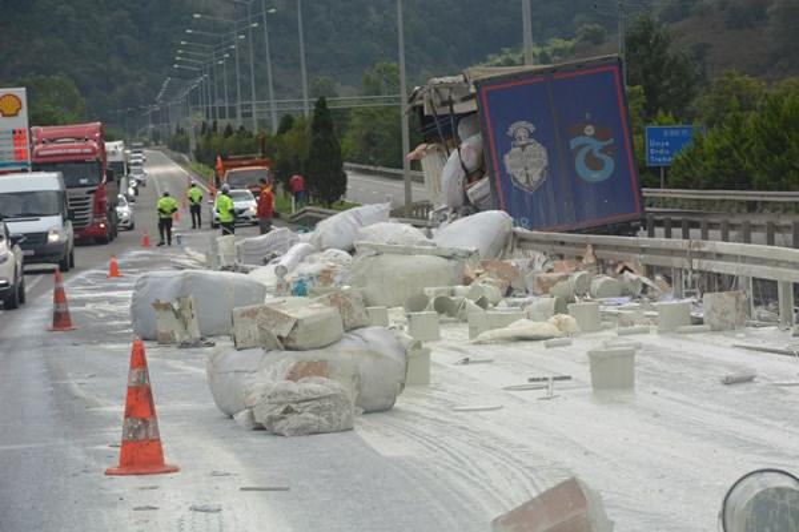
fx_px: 3262
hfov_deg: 14.0
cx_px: 400
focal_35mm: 147
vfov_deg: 9.3
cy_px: 266
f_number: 8
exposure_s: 1/250
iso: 140
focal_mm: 98
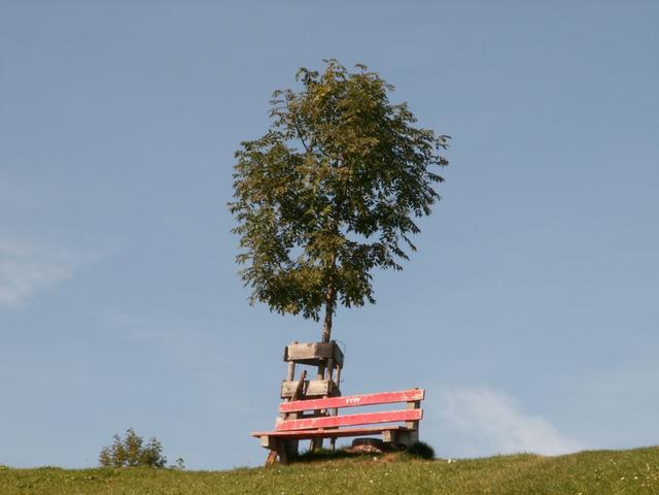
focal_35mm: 183
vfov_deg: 8.1
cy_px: 248
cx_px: 330
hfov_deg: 10.8
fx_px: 3484
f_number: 8
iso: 50
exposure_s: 1/125
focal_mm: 29.98
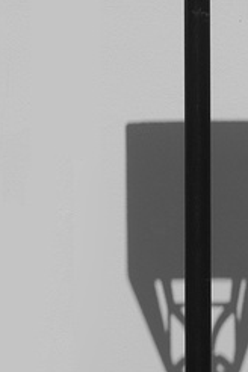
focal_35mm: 297
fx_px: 3069
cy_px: -138
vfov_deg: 6.9
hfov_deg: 4.6
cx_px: -8
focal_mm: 48.4
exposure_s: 1/800
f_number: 14
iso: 400
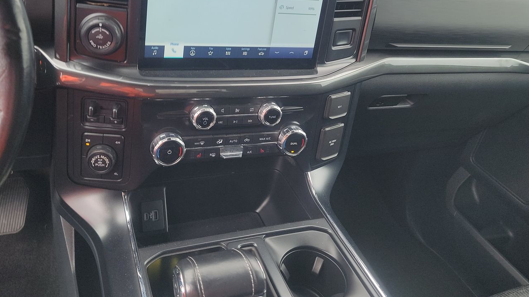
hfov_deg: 59.4
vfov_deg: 34.8
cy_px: 72
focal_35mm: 33
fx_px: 463
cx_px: 238
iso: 54
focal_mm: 6.7
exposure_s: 1/59
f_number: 1.8
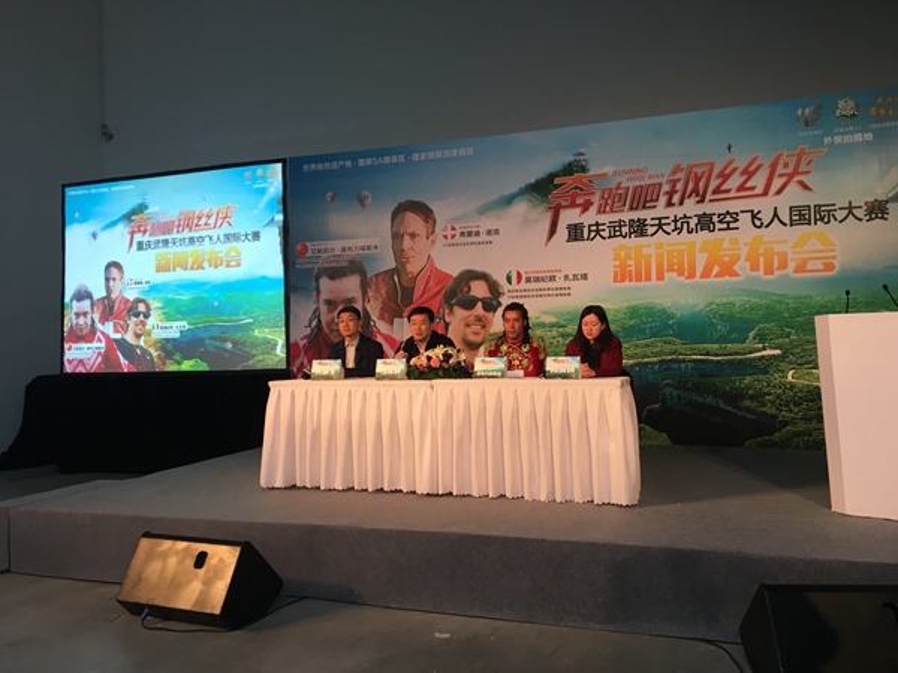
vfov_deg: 48.2
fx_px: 752
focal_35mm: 29
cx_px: 449
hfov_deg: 61.7
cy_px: 336
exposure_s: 1/33
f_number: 2.2
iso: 25
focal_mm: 4.15
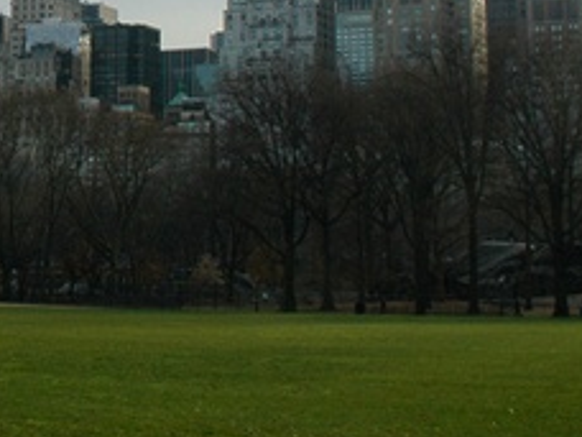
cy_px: -84
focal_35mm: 91
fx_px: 1530
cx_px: -84
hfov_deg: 20.4
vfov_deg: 15.6
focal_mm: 18
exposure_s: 1/320
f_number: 10
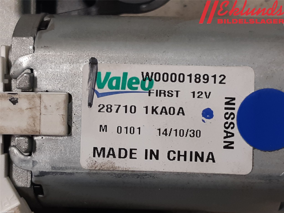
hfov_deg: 67.3
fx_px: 213
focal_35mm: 26
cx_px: 142
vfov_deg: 53.1
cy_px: 106
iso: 80
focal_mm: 3.93
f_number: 1.7
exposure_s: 1/50
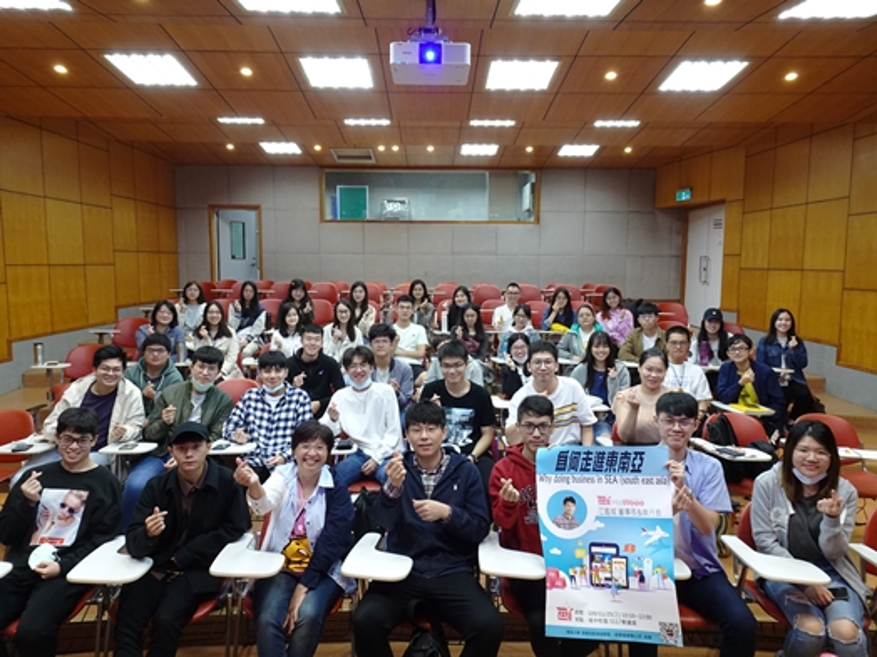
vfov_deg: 56.8
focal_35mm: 24
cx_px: 438
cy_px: 328
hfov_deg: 71.6
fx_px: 608
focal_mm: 4.25
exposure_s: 1/30
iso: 250
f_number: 3.5
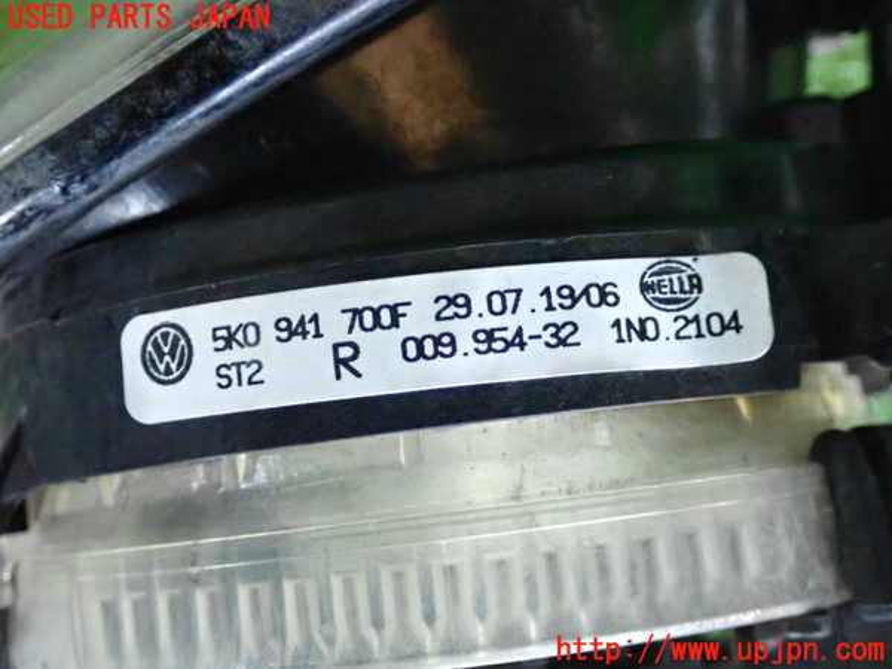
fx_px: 1288
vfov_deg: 29.1
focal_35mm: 50
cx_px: 446
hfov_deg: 38.2
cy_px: 334
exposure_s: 1/100
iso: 3200
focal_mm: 9.01
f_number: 3.2
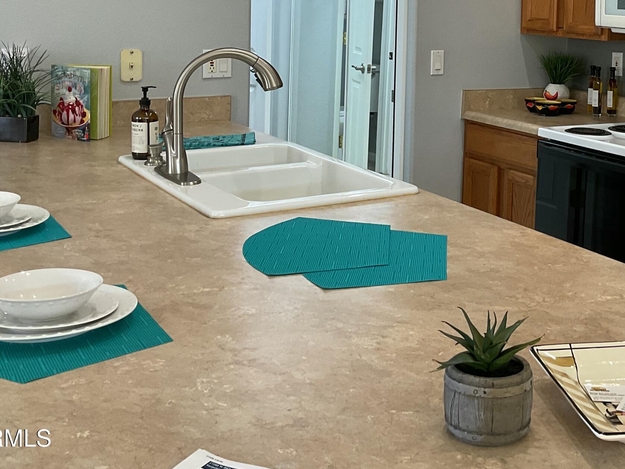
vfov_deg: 27.2
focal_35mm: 52
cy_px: 56
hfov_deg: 36.0
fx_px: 939
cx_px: 470
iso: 50
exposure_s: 1/60
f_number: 1.8
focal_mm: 3
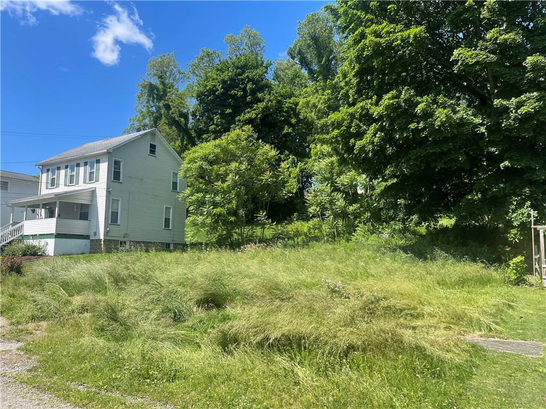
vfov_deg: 54.9
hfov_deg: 69.4
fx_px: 394
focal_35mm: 25
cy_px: 204
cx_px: 273
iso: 32
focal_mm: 5.1
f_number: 1.6
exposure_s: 1/1534
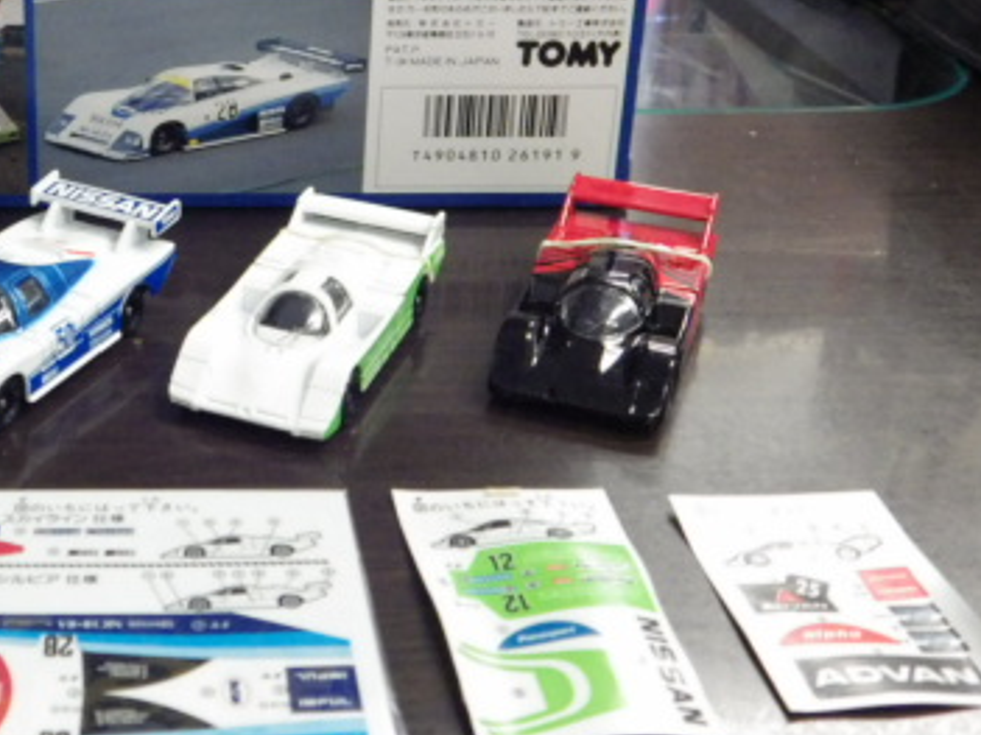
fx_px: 1756
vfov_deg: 23.3
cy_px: 143
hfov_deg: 29.9
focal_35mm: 62
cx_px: 101
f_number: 3.4
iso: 800
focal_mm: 6.2
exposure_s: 1/50
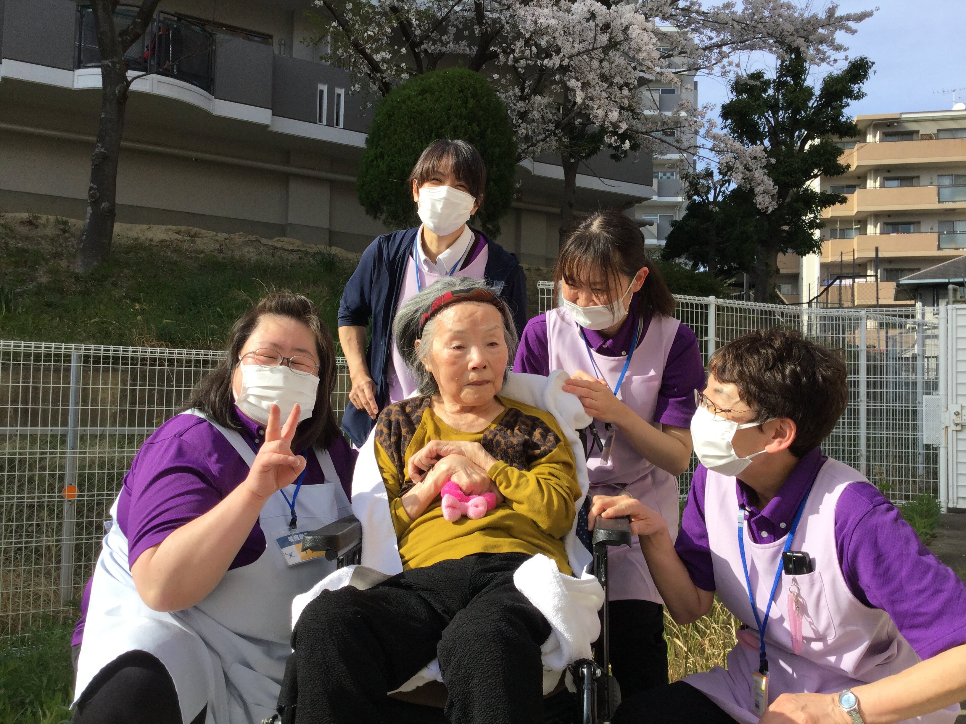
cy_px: 362
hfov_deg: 58.4
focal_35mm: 31
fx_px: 865
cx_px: 483
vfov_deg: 45.4
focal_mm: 3.3
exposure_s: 1/840
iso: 25
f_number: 2.4
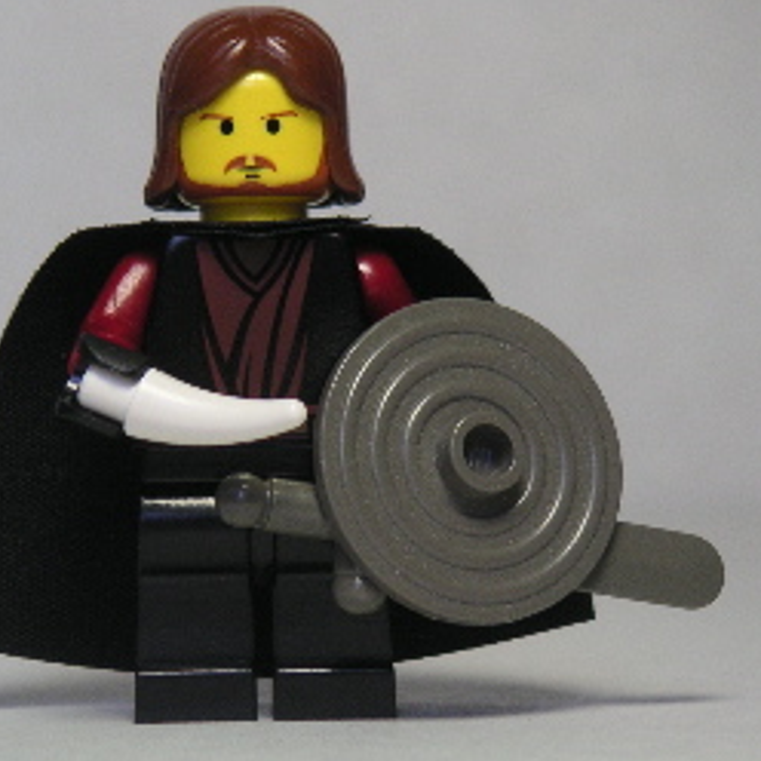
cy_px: 328
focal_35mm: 162
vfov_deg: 10.8
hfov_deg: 10.8
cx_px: 278
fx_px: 4029
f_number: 3.6
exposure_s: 1/90
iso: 80
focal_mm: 16.5
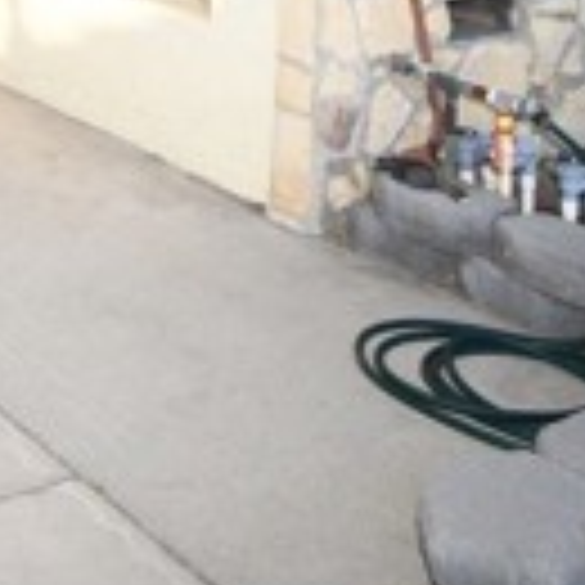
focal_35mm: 63
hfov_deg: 22.3
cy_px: -259
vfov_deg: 22.9
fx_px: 1205
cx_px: -302
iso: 100
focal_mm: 10
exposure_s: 1/125
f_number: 5.6
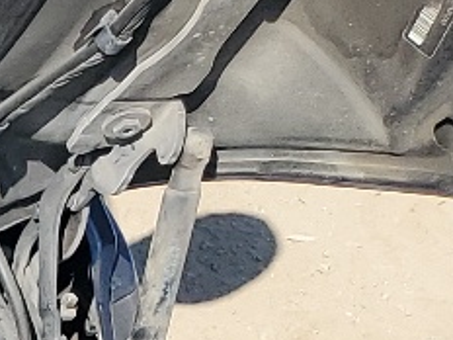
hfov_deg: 8.4
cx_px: -1086
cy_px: 946
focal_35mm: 179
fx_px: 2342
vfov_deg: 7.5
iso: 50
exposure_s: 1/1429
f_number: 1.5
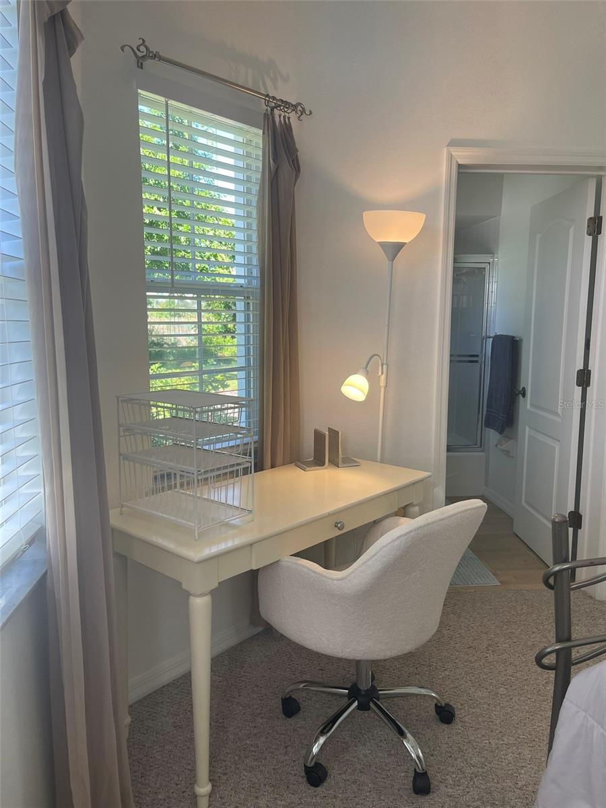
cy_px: 404
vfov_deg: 69.4
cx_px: 303
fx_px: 584
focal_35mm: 25
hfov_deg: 54.9
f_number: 1.6
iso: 50
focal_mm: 5.1
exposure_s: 1/120
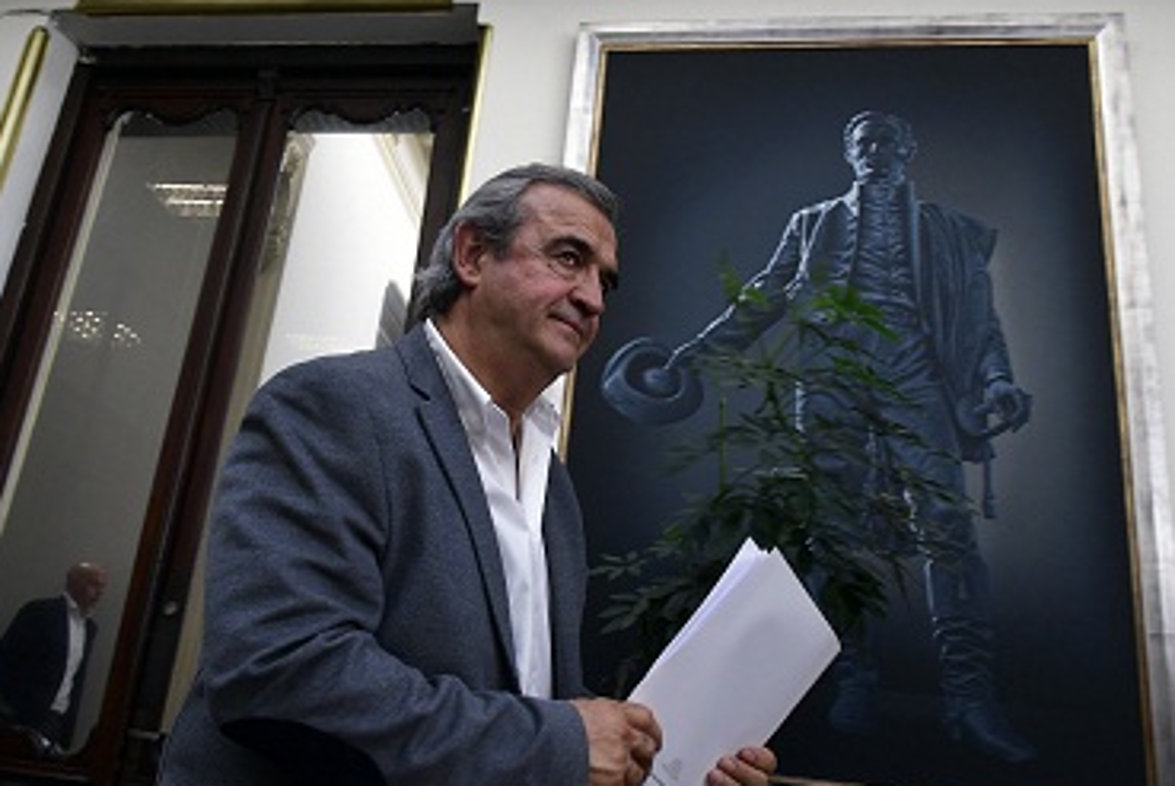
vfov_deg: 45.0
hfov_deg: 63.4
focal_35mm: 29
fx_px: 948
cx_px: 525
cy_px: 430
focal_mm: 16
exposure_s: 1/125
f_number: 9
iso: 2500
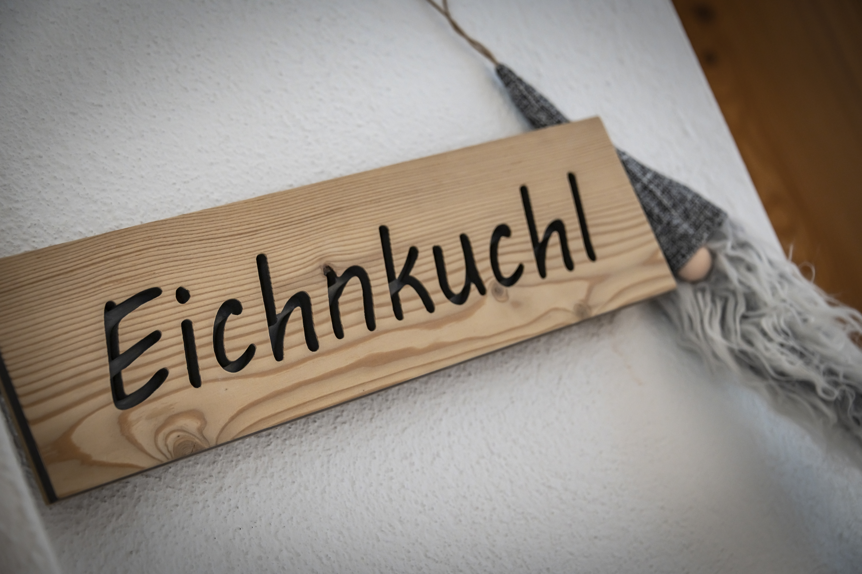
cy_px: 287
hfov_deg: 28.1
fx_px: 1723
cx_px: 431
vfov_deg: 18.9
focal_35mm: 72
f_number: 5
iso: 2500
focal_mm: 72
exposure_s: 1/100
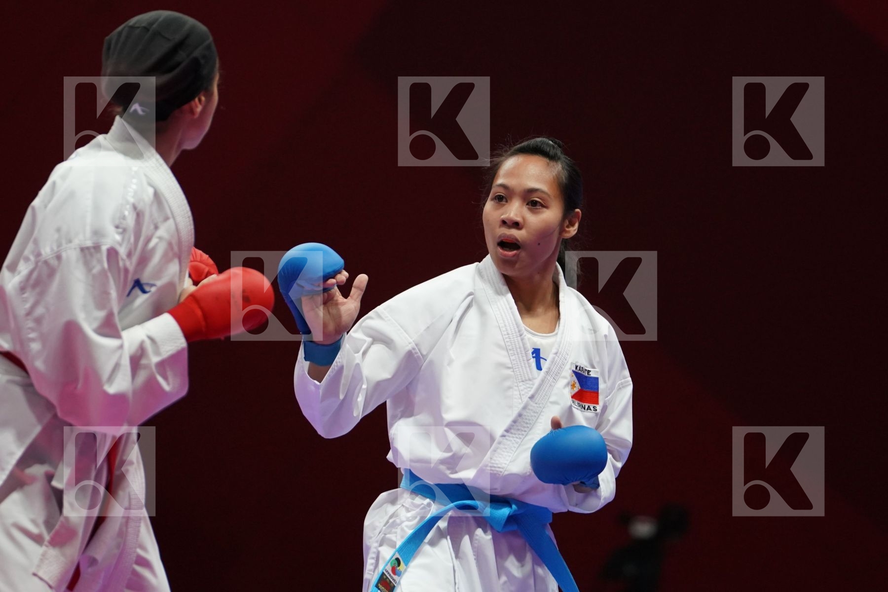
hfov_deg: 5.6
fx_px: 9101
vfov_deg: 3.7
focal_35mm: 369
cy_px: 296
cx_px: 444
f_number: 4
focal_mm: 246
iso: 2500
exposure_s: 1/1000
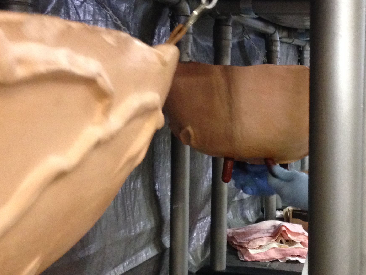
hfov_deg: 30.8
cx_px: 262
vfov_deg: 23.7
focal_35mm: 62
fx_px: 656
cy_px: 142
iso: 400
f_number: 2.4
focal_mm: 4.12
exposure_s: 1/15
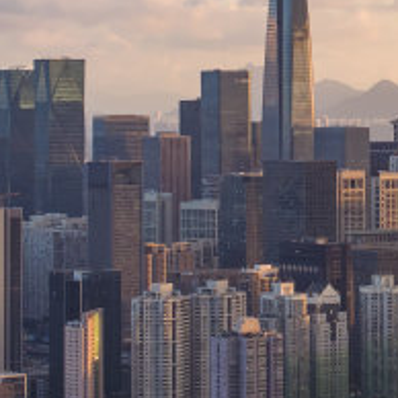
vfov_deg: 8.9
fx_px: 2537
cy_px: -9
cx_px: 611
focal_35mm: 195
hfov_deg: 8.7
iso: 100
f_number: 2.8
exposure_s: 1/240
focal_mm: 19.35
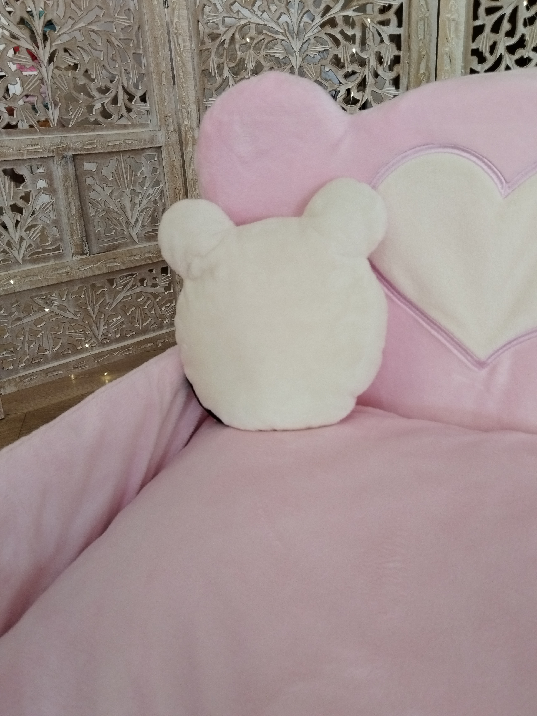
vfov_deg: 67.3
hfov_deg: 53.1
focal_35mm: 26
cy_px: 358
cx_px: 268
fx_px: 538
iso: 500
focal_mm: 4.95
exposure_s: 1/100
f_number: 1.9
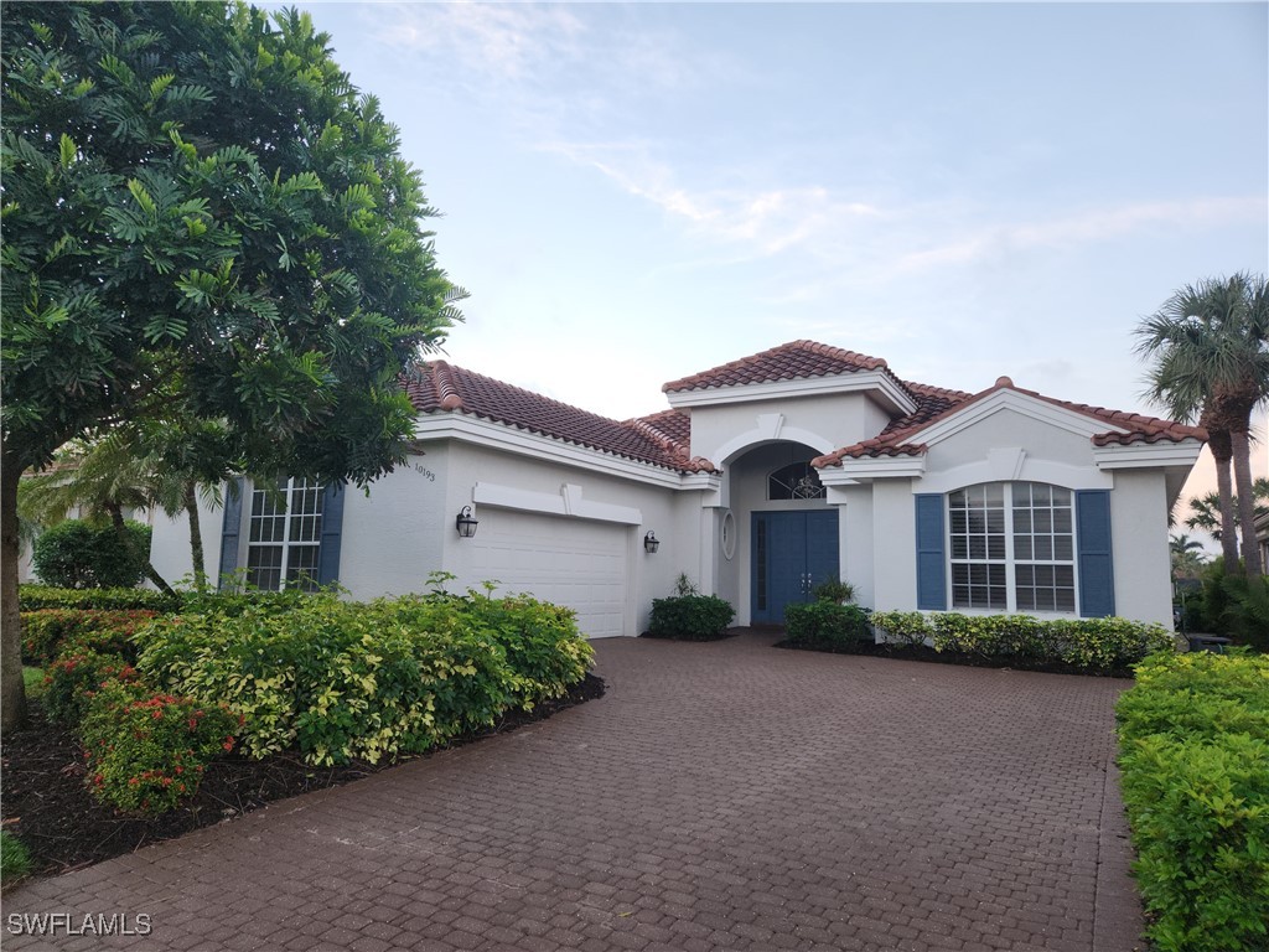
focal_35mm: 23
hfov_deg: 73.9
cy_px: 476
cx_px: 634
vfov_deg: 58.9
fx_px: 843
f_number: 1.8
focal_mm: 5.4
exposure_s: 1/60
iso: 32
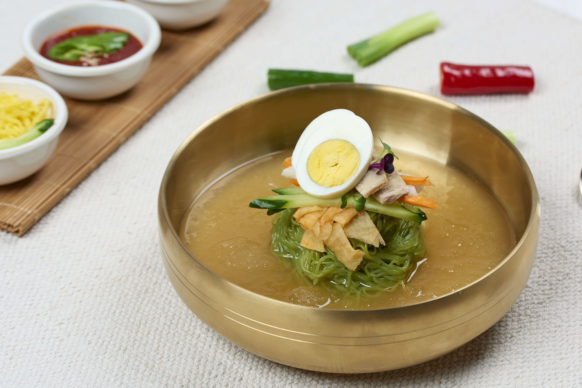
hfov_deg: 22.6
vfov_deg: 15.2
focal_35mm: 90
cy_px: 194
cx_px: 291
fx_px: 1455
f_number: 6.3
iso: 250
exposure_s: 1/160
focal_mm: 90
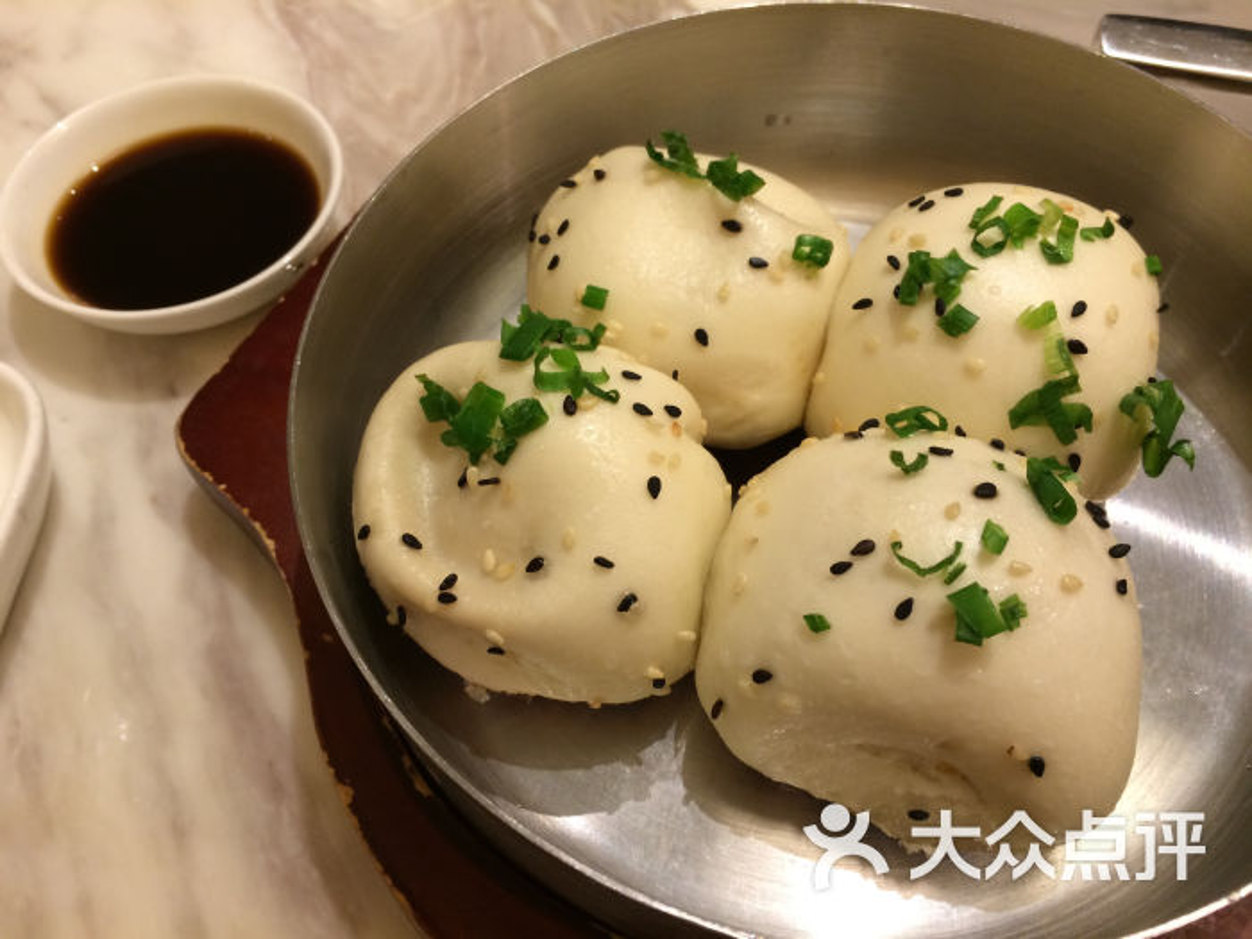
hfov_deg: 60.0
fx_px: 1085
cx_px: 626
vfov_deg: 46.8
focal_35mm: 30
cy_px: 470
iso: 125
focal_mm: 4.12
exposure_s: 1/30
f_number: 2.2
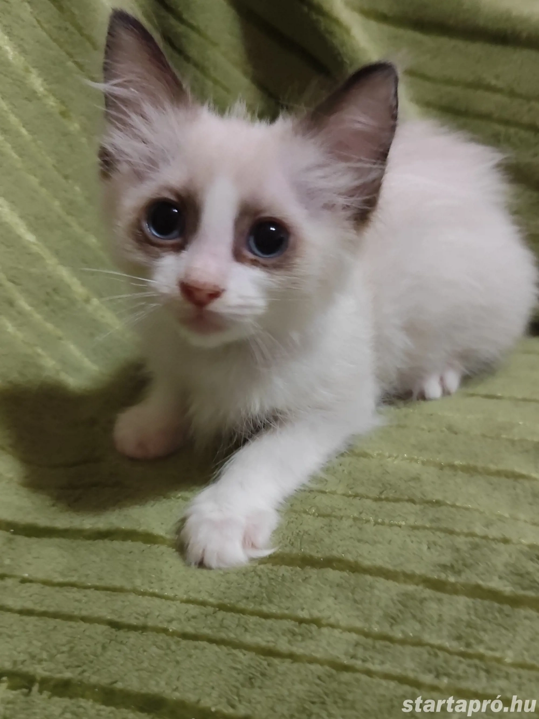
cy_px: 360
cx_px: 270
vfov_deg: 73.9
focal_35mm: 23
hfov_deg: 58.9
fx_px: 477
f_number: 1.65
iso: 1250
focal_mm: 6.14
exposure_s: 1/25
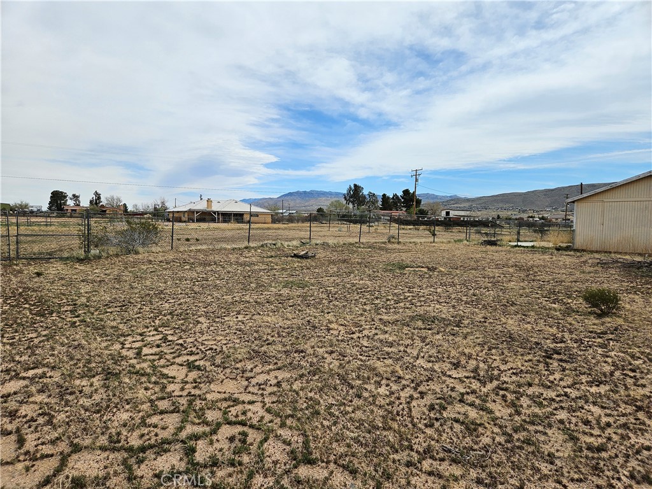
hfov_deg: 73.9
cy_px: 244
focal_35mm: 23
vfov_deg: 58.9
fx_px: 433
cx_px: 326
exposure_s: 1/4142
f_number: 1.8
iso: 25
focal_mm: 5.4
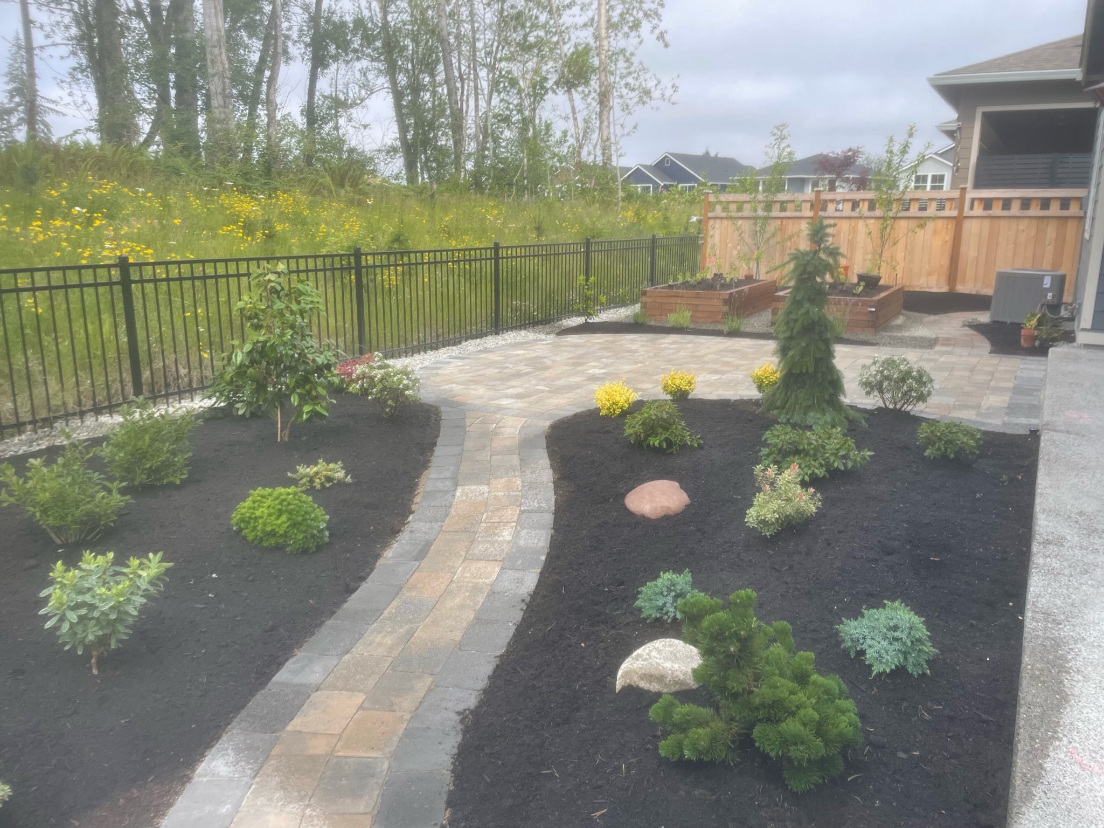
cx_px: 552
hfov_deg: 67.3
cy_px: 414
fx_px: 829
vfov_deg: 53.0
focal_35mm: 26
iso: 32
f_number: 1.6
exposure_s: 1/932
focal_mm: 4.2
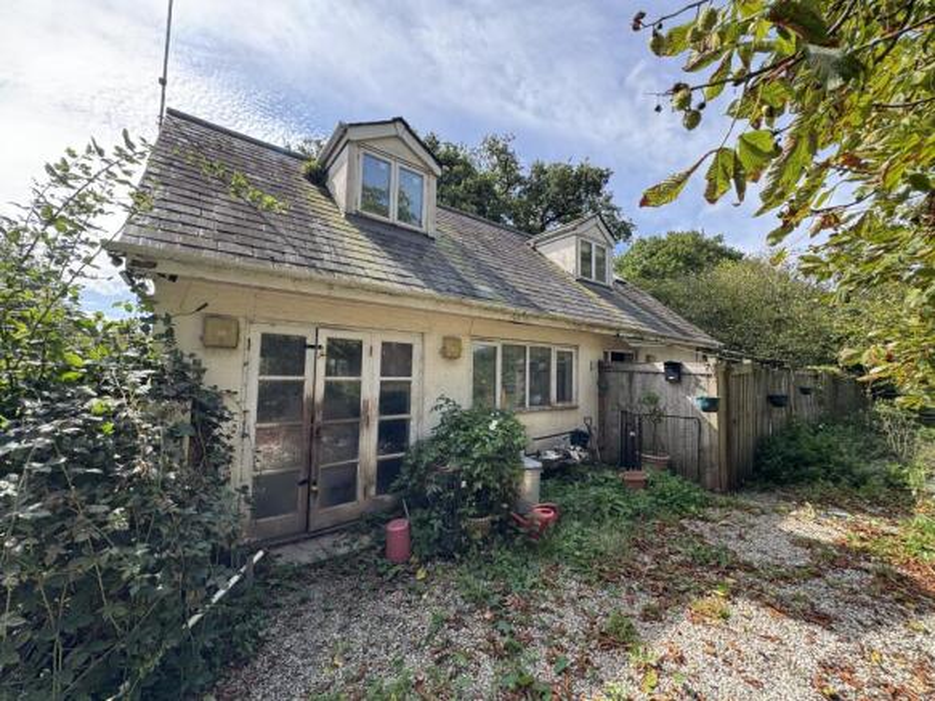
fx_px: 378
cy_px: 350
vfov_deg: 85.7
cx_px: 468
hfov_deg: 102.1
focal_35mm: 14
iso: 40
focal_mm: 2.22
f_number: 2.2
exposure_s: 1/327
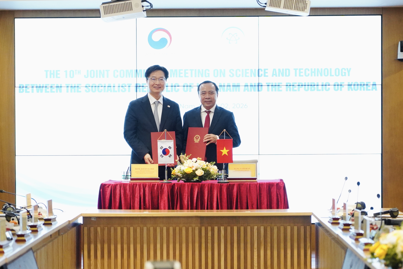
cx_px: 202
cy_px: 134
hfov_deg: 19.5
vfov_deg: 13.0
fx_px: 1176
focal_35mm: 105
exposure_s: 1/500
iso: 10000
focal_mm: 105
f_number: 4
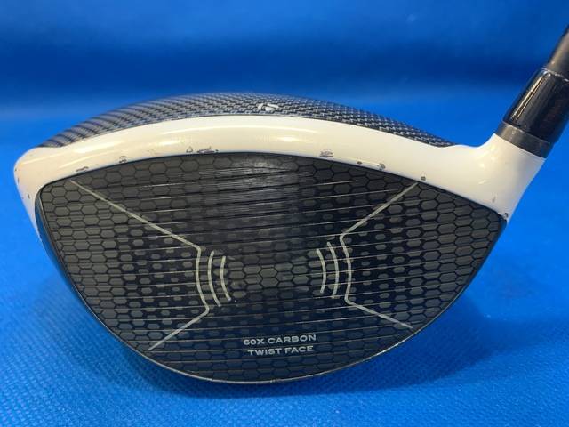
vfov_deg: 53.1
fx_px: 427
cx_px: 284
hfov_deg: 67.3
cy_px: 214
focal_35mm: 26
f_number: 1.8
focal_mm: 4.25
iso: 160
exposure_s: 1/60
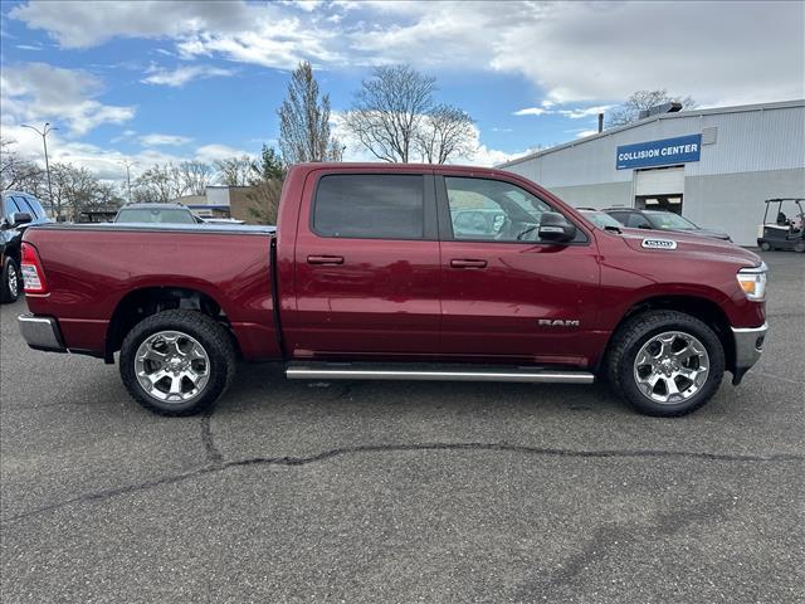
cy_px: 302
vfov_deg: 56.8
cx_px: 402
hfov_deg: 71.6
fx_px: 558
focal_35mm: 24
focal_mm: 6.86
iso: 80
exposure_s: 1/2353
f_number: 1.78
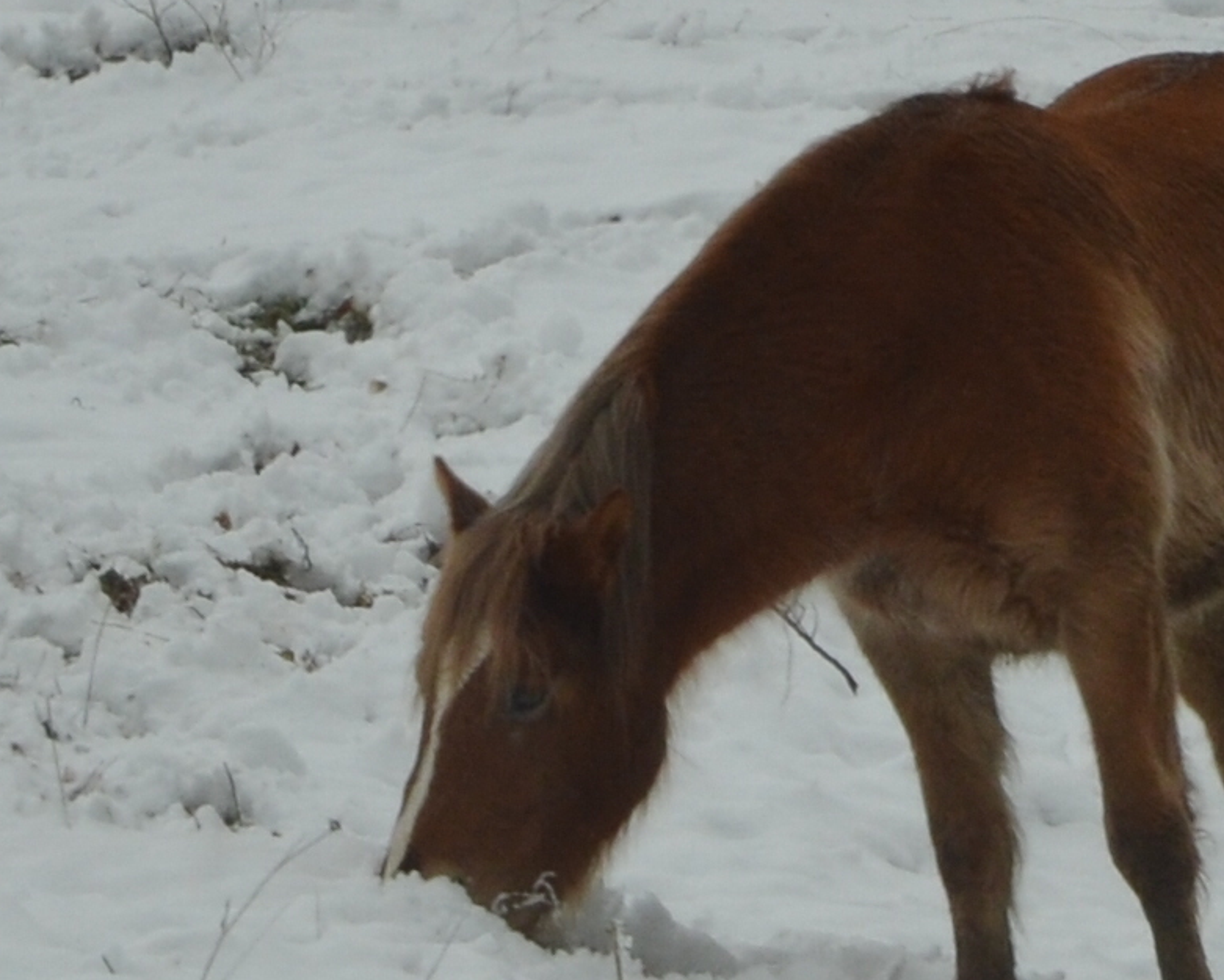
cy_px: 532
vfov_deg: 5.3
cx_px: 804
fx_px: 10657
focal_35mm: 294
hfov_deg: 6.6
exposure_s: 1/400
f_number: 10
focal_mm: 85
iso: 400
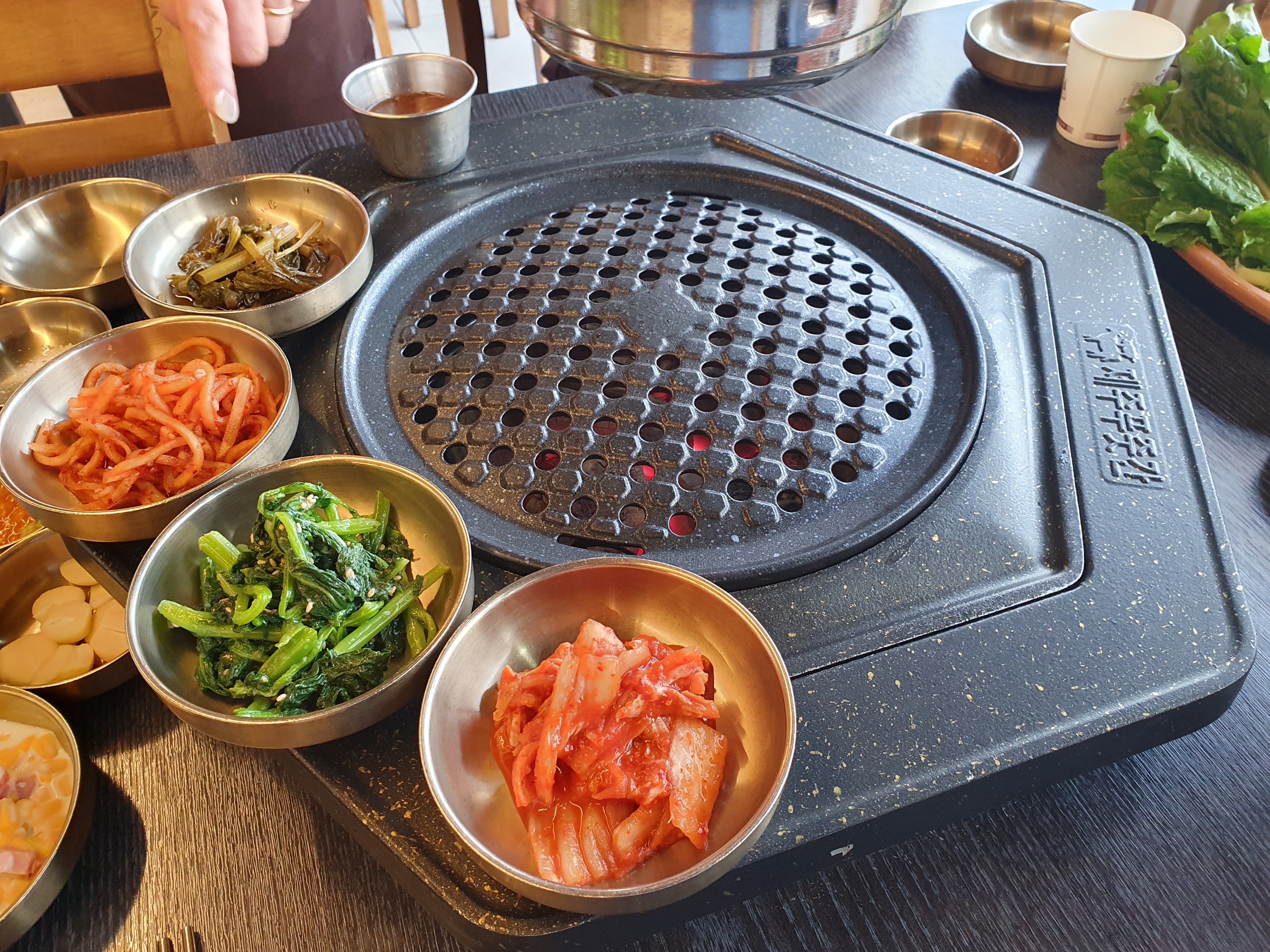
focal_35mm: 26
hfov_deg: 67.3
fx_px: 954
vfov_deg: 53.1
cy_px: 476
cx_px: 635
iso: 320
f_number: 2.4
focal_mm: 4.32
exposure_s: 1/40
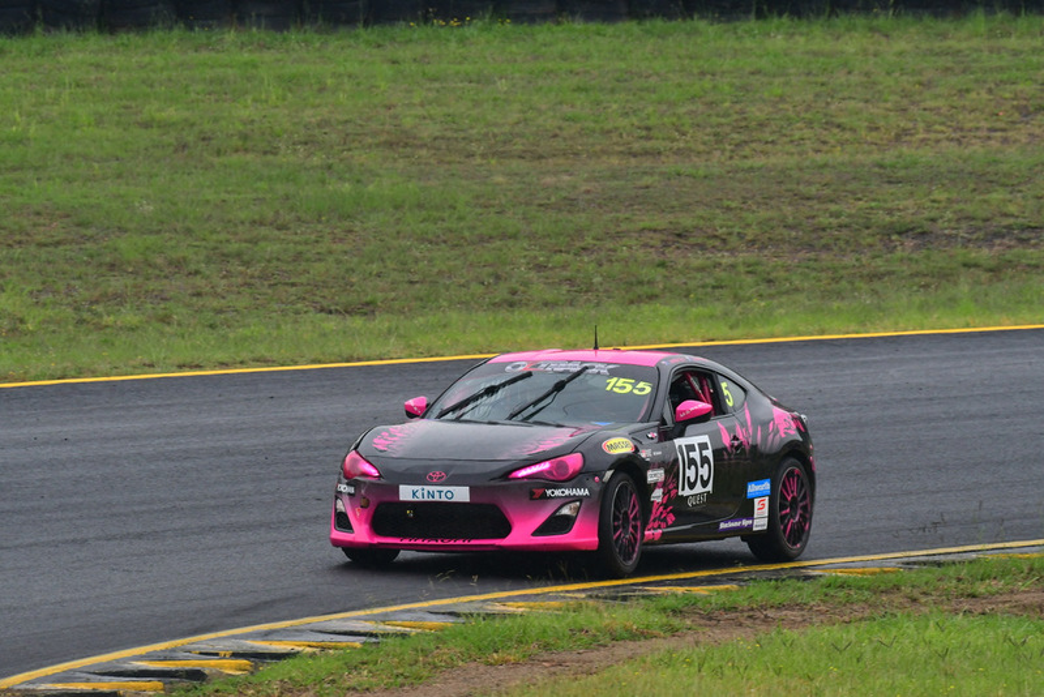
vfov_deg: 2.3
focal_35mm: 600
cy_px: 348
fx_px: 17405
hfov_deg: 3.4
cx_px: 522
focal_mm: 400
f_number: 11
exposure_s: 1/640
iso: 1000
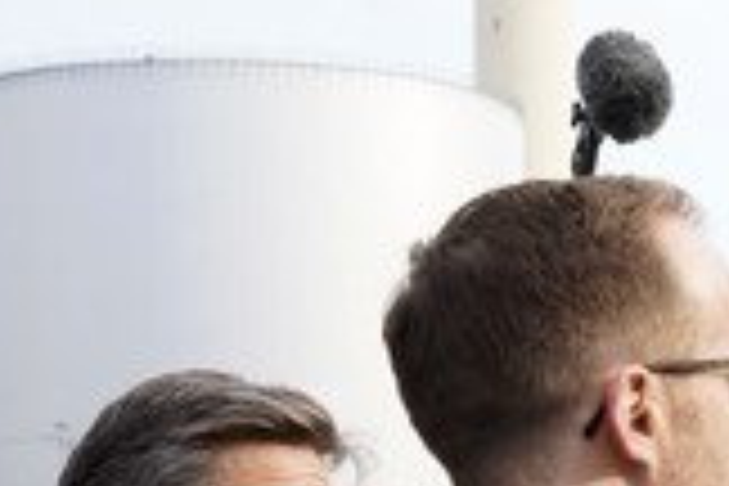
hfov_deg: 15.6
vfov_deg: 11.0
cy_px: 302
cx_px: 961
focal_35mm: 125
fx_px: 2531
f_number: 6.3
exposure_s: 1/320
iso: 320
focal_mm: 45
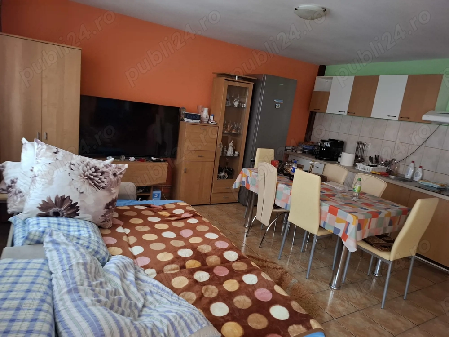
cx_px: 224
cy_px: 168
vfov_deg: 58.9
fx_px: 298
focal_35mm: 23
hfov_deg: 73.9
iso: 320
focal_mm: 5.54
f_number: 1.8
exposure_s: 1/25
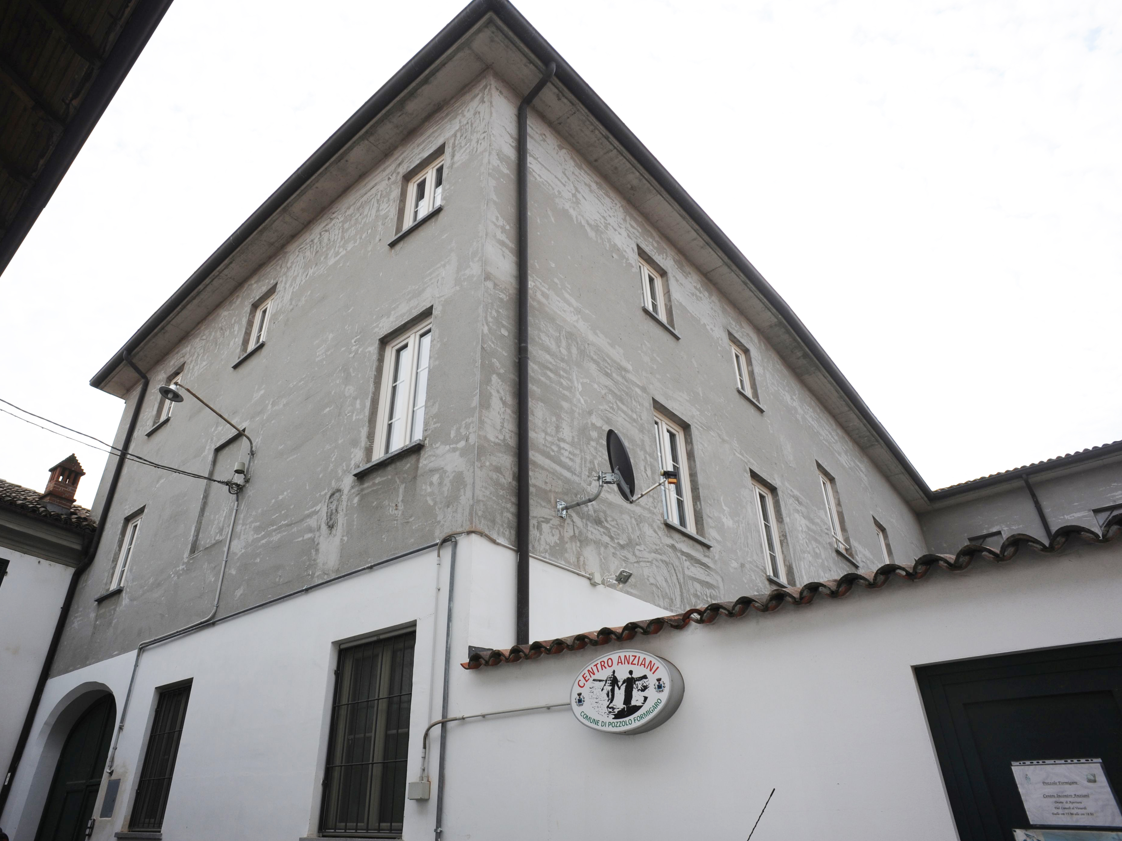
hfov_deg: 76.1
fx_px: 713
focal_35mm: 22
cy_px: 427
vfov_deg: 61.1
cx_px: 495
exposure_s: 1/500
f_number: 11
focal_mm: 20
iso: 400
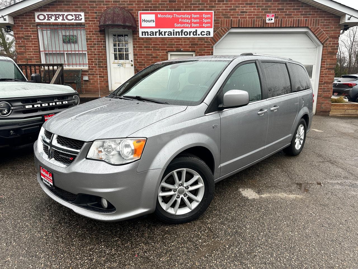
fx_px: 248
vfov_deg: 56.8
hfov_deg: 71.6
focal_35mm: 24
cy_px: 134
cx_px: 179
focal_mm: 6.86
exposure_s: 1/676
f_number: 1.78
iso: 80
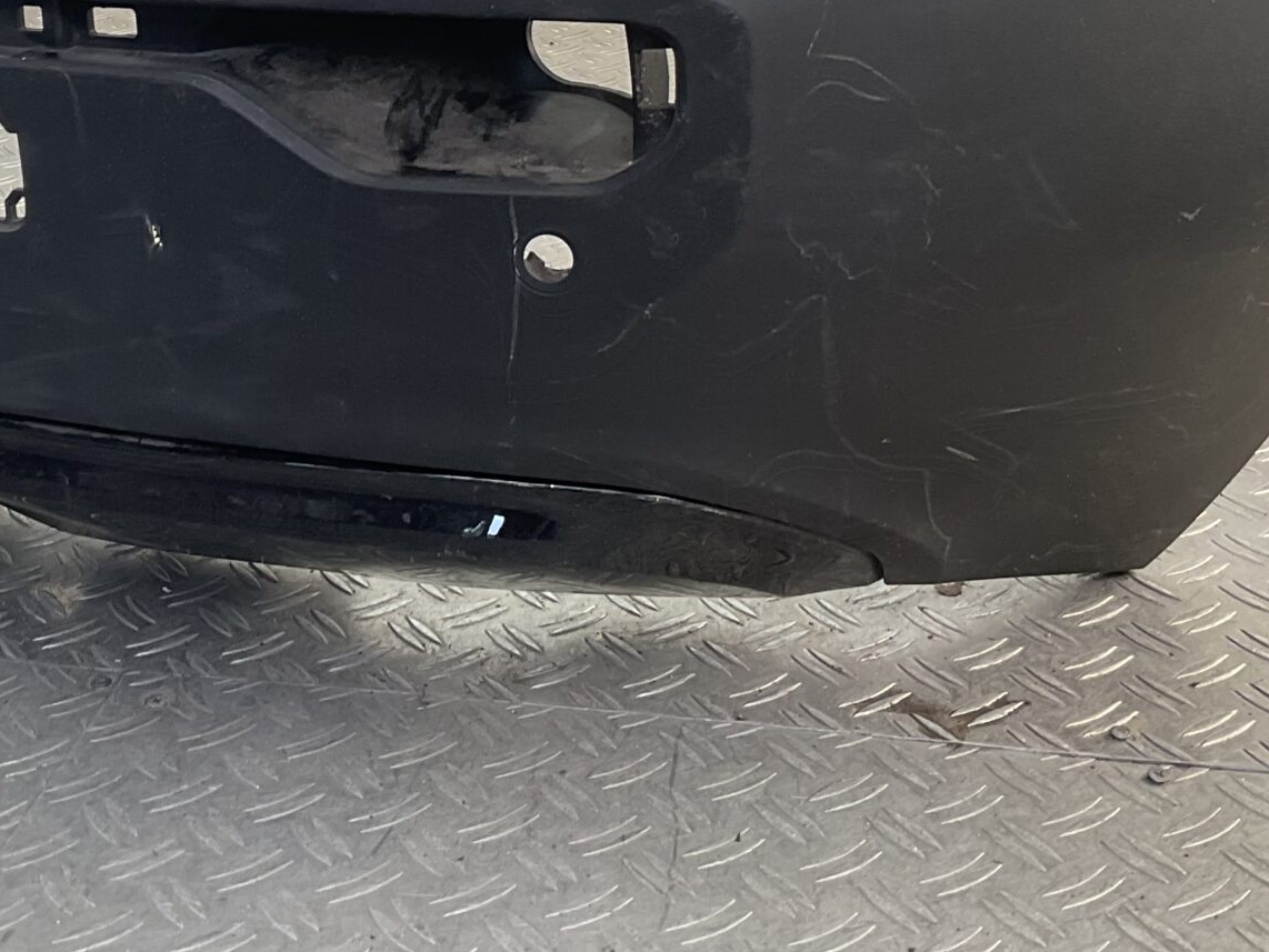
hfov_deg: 29.6
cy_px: -24
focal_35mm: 65
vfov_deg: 21.7
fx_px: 2383
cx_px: 399
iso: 16
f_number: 1.8
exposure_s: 1/129
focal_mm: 3
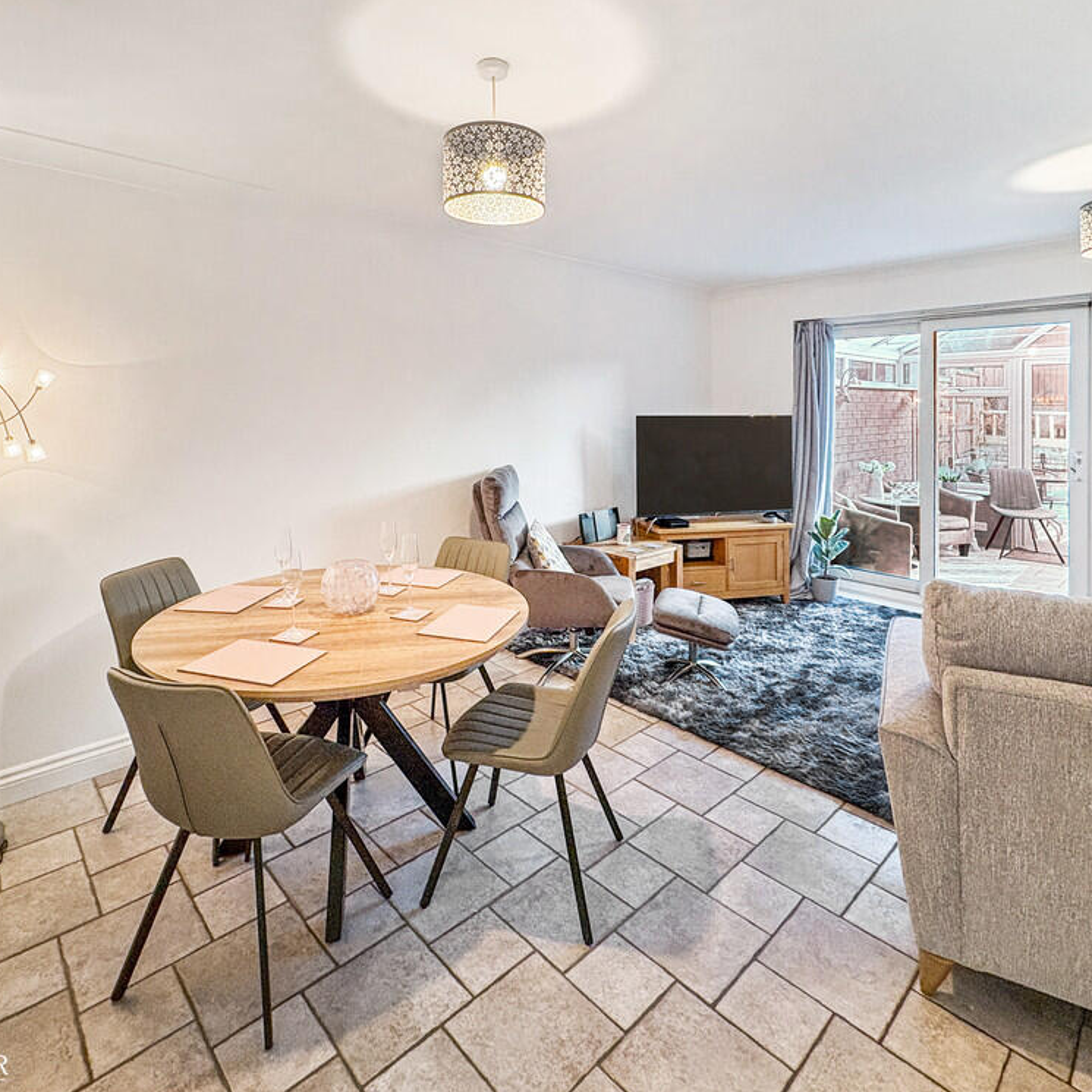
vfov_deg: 84.0
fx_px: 607
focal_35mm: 17
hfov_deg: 83.9
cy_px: 534
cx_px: 531
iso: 250
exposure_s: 1/50
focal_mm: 2.22
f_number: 2.2
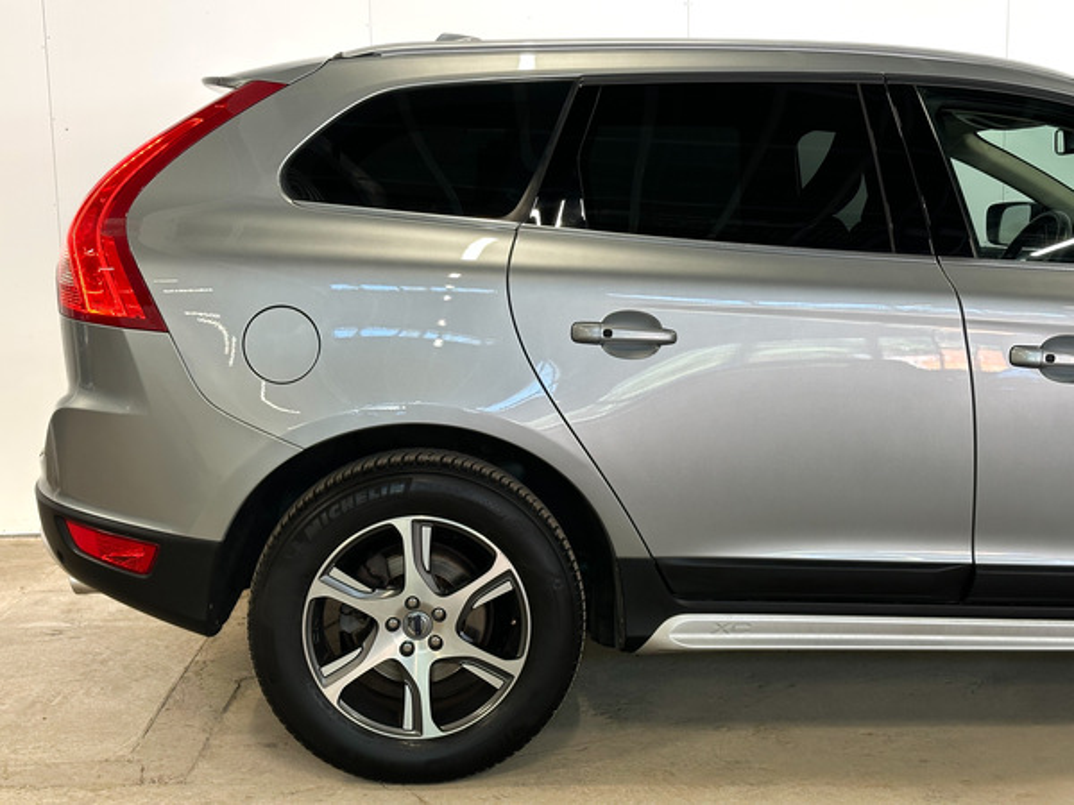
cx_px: 537
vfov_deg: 30.3
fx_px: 1489
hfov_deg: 39.7
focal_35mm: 48
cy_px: 402
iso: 80
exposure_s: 1/50
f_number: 1.8
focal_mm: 6.86
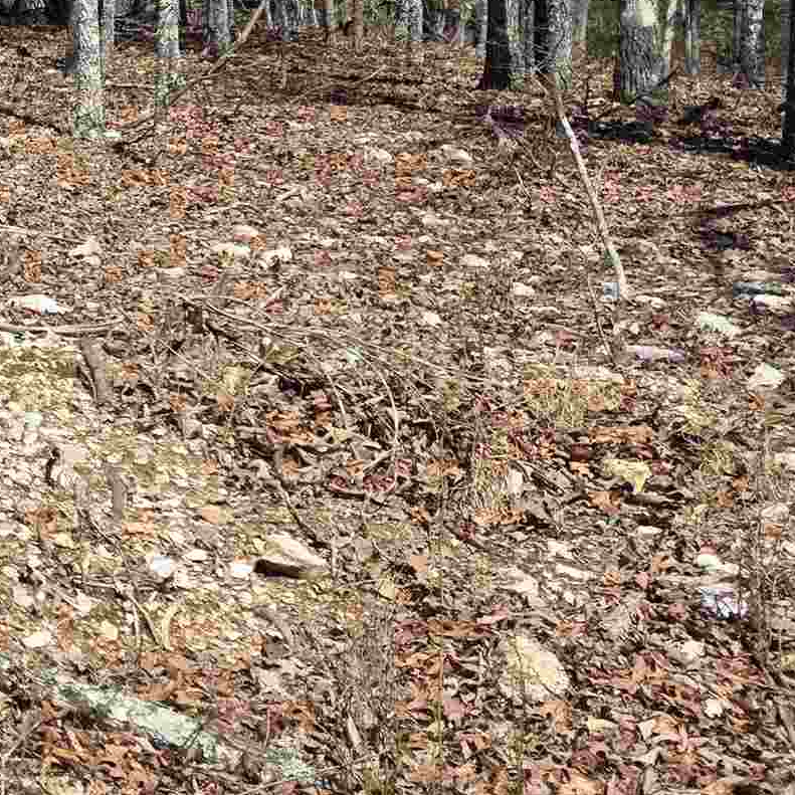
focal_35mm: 79
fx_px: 2053
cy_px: 25
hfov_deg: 17.0
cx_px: -731
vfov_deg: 21.3
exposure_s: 1/3318
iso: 80
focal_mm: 6.3
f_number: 1.7
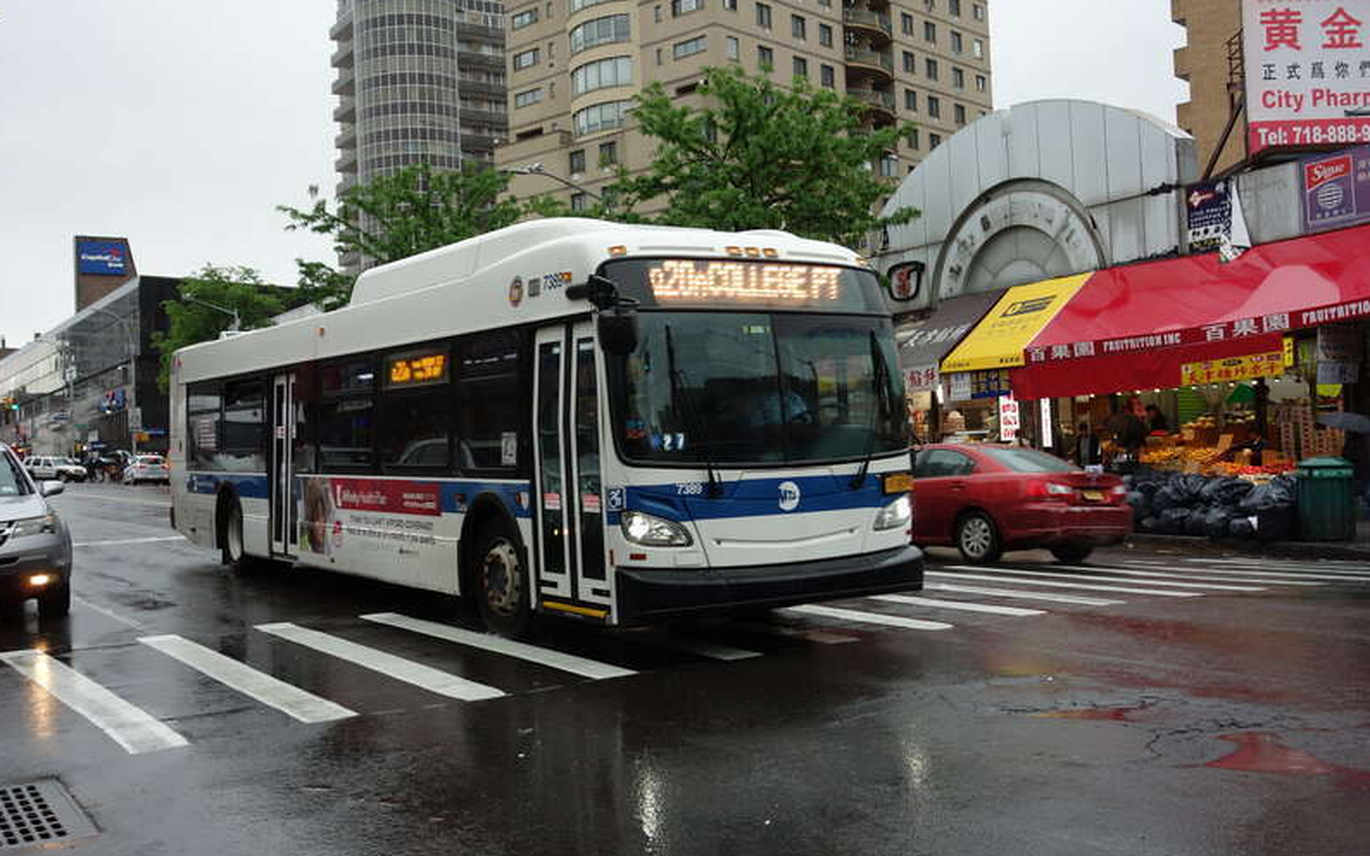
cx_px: 682
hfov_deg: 51.5
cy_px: 415
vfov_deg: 33.6
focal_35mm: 38
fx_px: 1419
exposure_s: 1/250
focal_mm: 13.9
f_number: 2.8
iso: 200
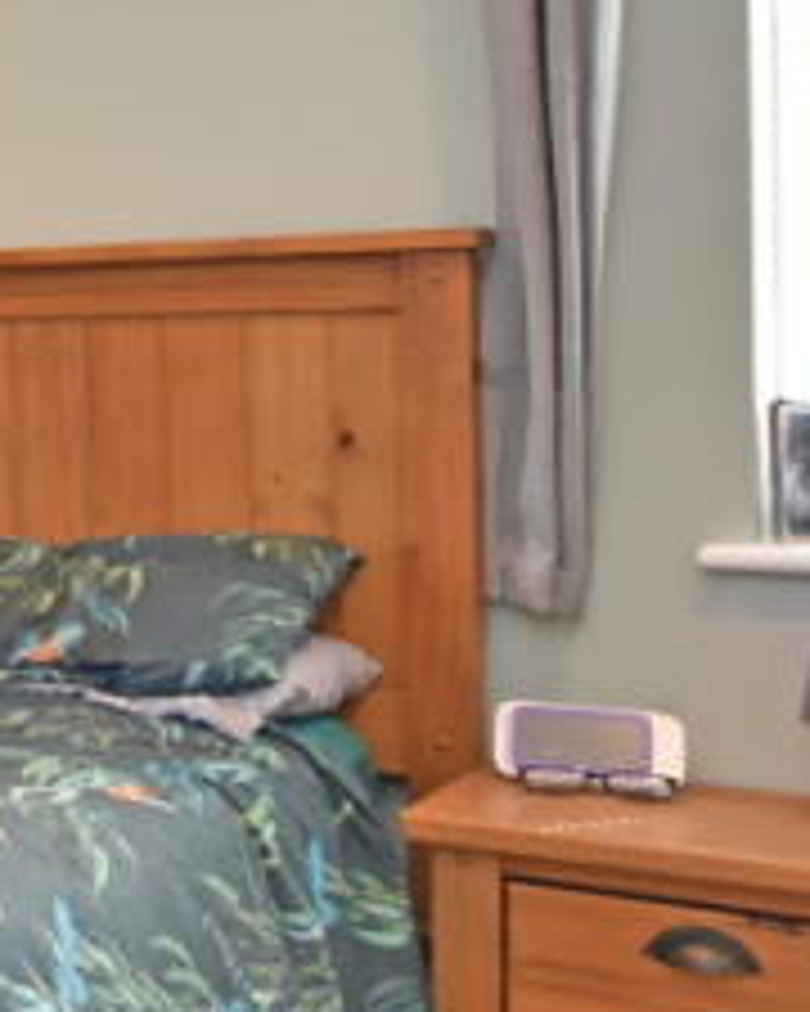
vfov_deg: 29.4
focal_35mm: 64
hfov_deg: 14.3
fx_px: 1918
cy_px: 344
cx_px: -1202
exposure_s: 1/125
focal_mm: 10
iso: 900
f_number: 4
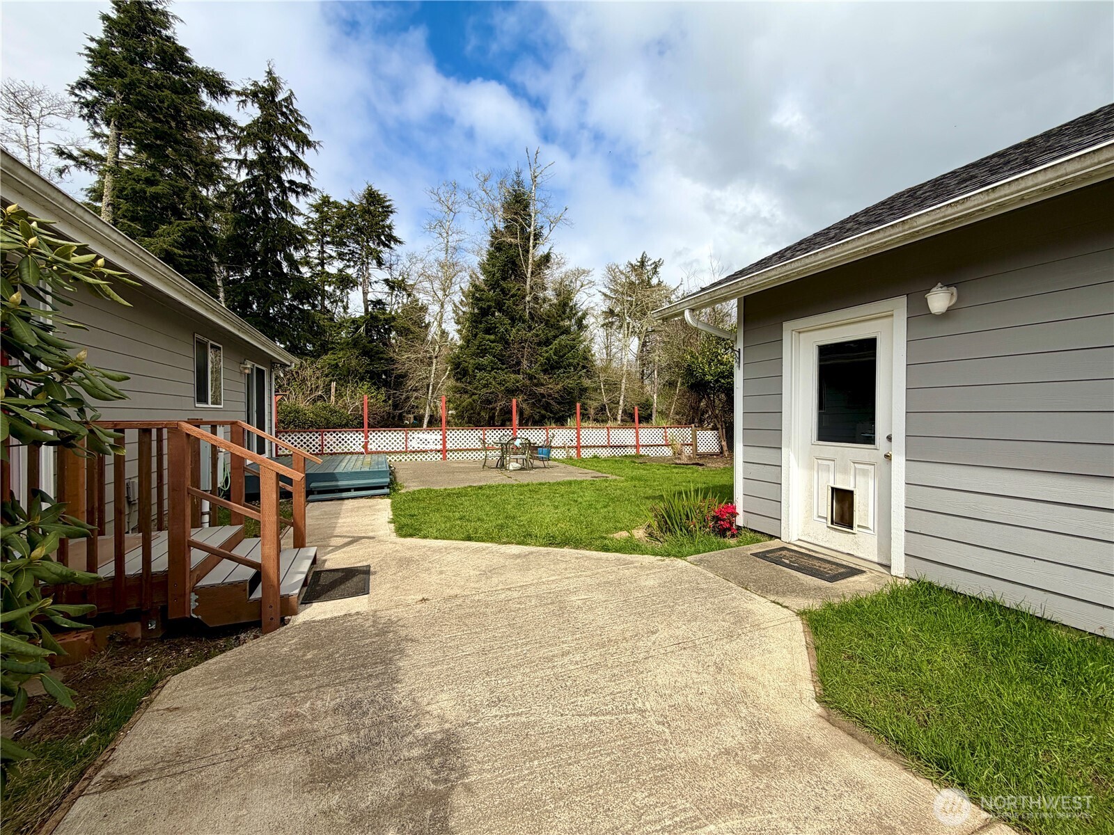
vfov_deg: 85.7
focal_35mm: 14
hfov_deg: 102.1
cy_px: 418
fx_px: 451
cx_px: 557
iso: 20
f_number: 2.2
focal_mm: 2.22
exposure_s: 1/942
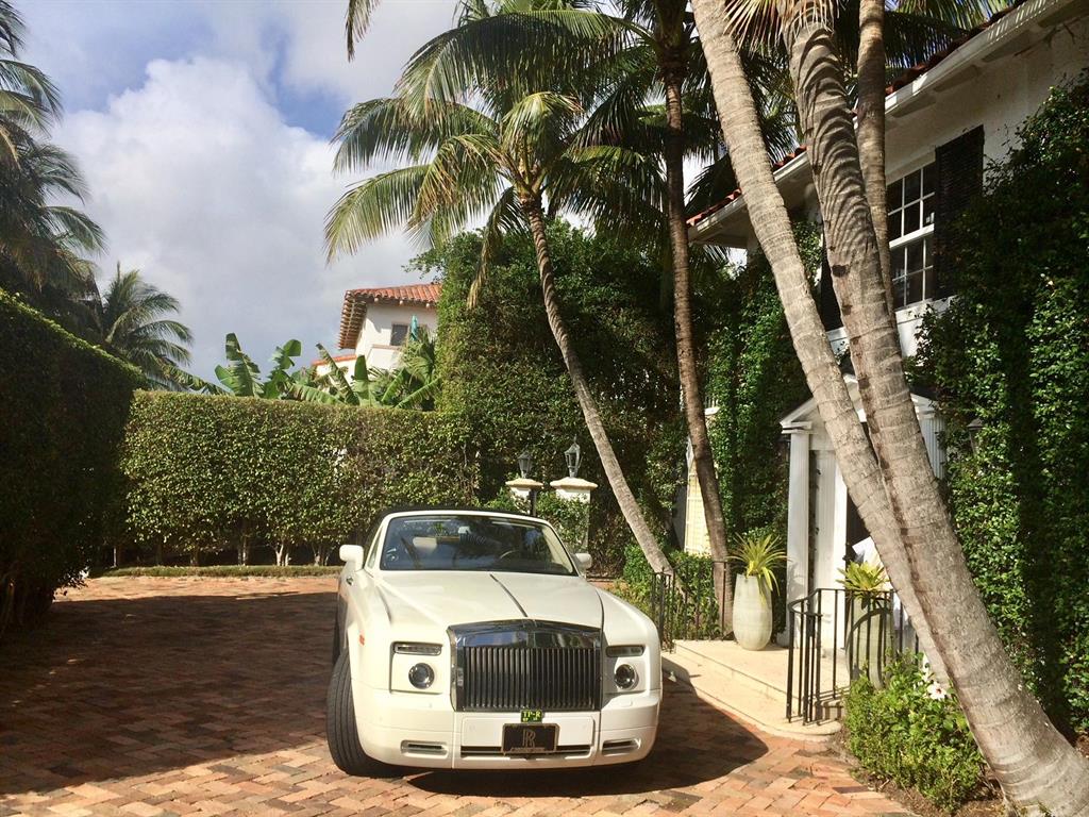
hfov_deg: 60.0
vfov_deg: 46.8
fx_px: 944
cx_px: 544
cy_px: 408
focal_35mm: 30
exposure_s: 1/3425
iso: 40
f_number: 2.2
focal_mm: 4.12
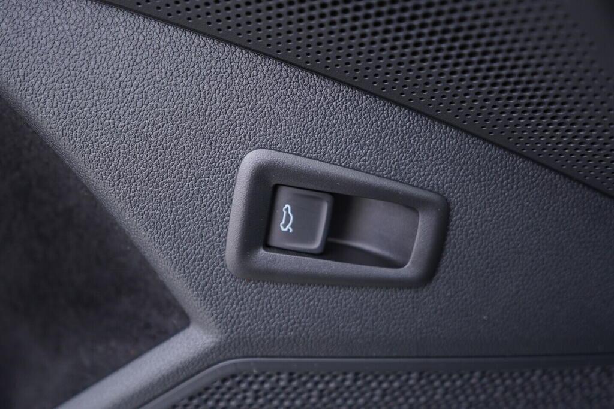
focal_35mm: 36
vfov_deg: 36.9
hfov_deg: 53.1
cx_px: 307
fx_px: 614
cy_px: 204
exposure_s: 1/40
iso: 250
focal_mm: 24
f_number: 2.8
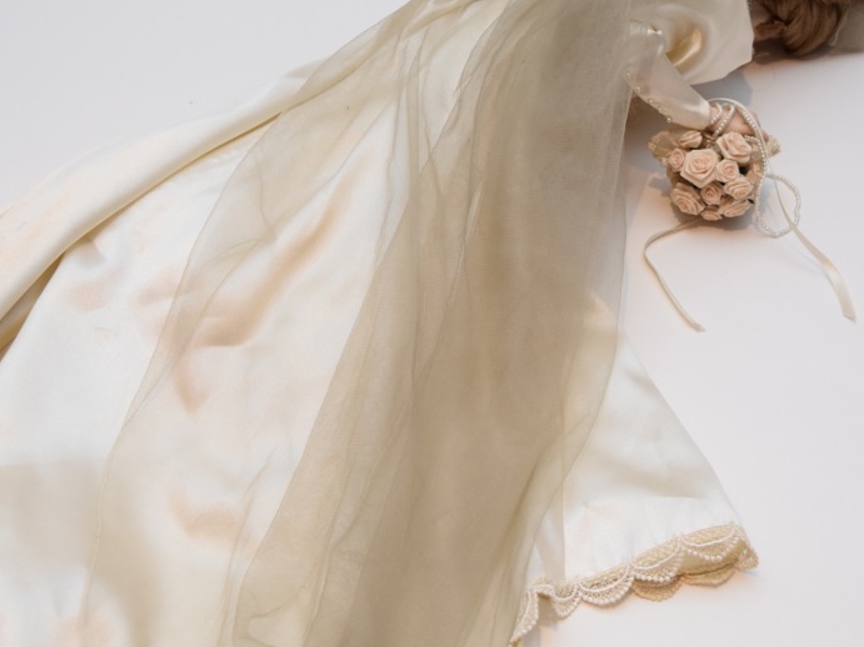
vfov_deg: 20.7
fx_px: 1772
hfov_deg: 27.4
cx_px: 436
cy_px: 282
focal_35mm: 71
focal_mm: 34
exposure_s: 1/125
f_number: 5.6
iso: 800
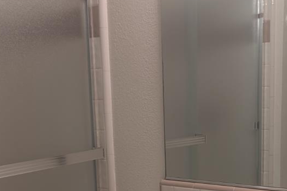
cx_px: 130
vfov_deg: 18.6
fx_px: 566
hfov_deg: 28.4
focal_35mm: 71
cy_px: 203
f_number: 1.68
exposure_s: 1/40
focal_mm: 6.9
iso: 27
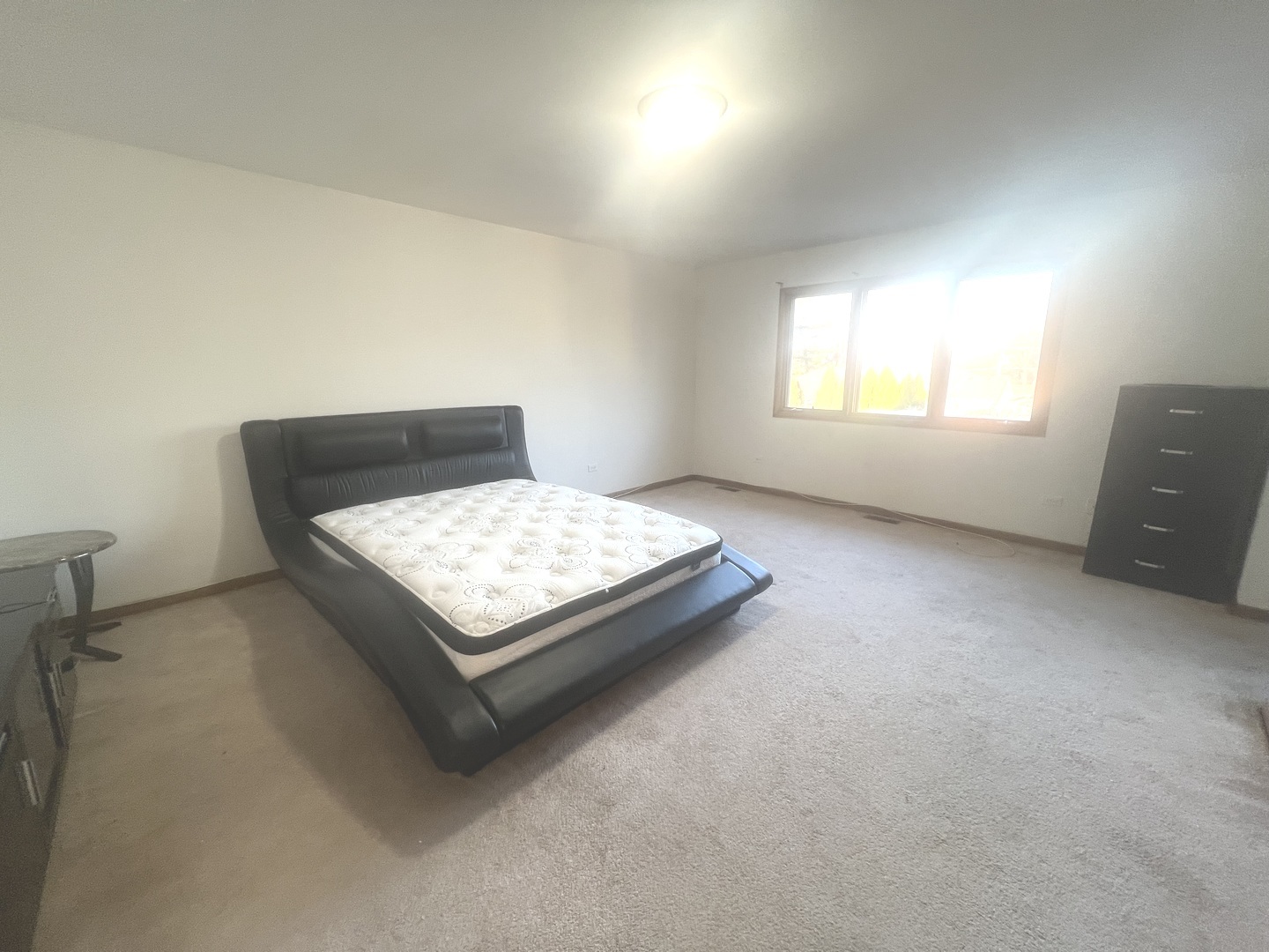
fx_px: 477
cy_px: 476
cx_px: 634
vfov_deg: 89.9
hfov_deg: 106.2
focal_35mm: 13
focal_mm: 1.57
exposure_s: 1/60
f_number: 1.8
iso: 160
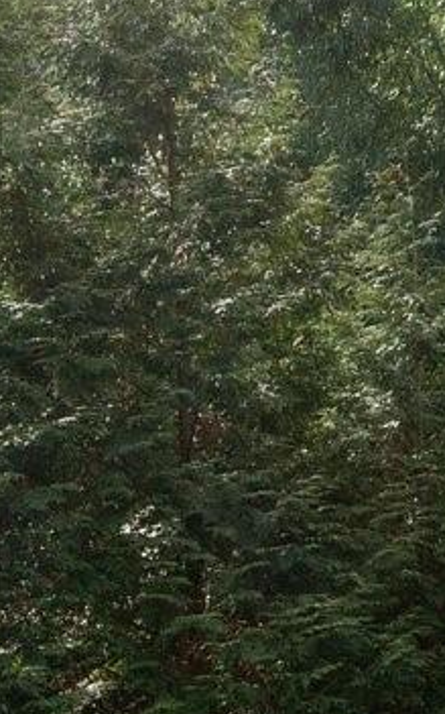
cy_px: 690
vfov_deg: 16.8
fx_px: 2370
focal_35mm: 122
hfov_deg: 8.9
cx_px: 1313
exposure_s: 1/320
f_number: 8
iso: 800
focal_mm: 20.5
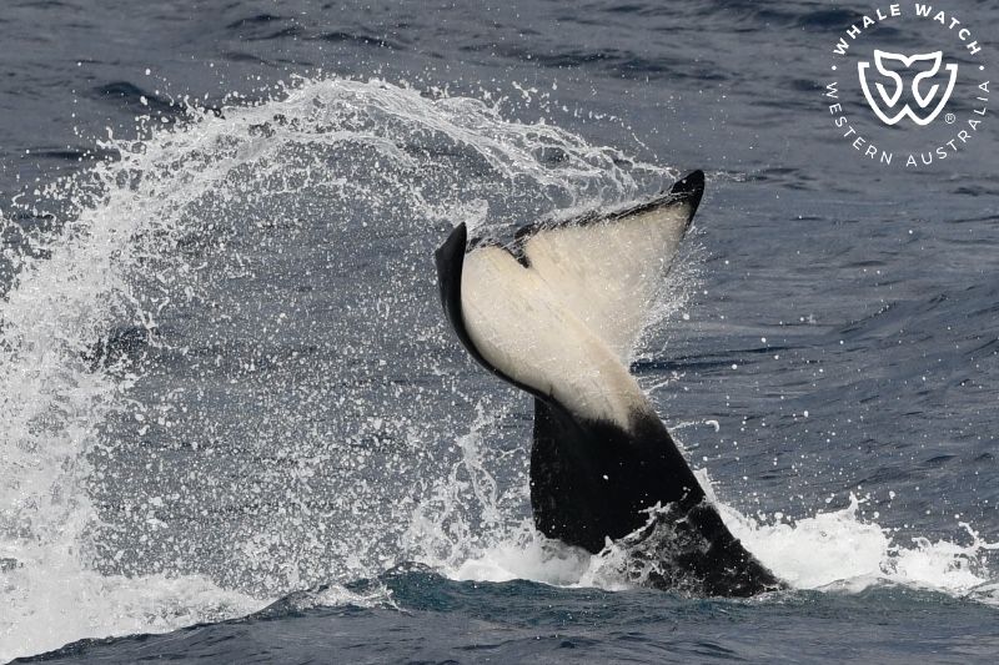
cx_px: 500
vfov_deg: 4.2
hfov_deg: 6.2
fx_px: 9155
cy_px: 332
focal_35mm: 330
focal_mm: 220
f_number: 8
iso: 320
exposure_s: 1/2000
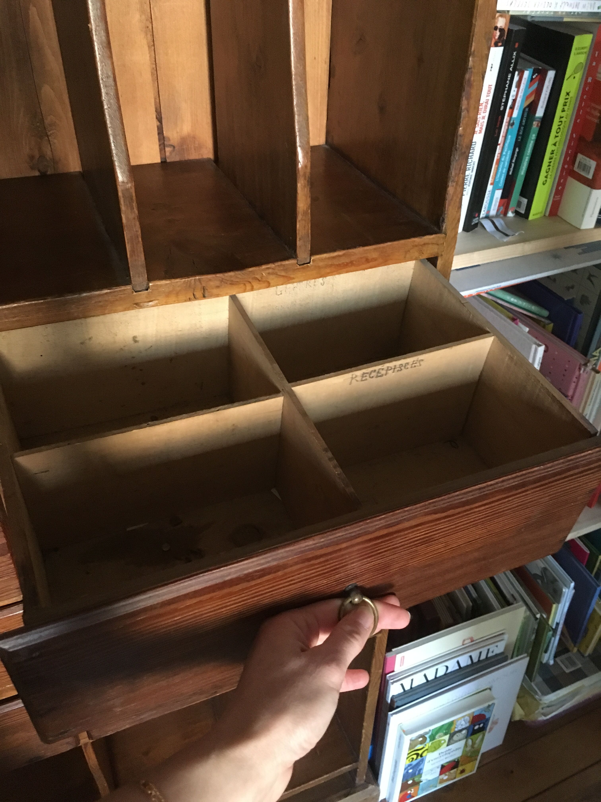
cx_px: 300
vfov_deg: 61.7
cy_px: 401
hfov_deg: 48.2
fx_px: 671
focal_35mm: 29
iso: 250
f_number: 2.2
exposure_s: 1/17
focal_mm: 4.15
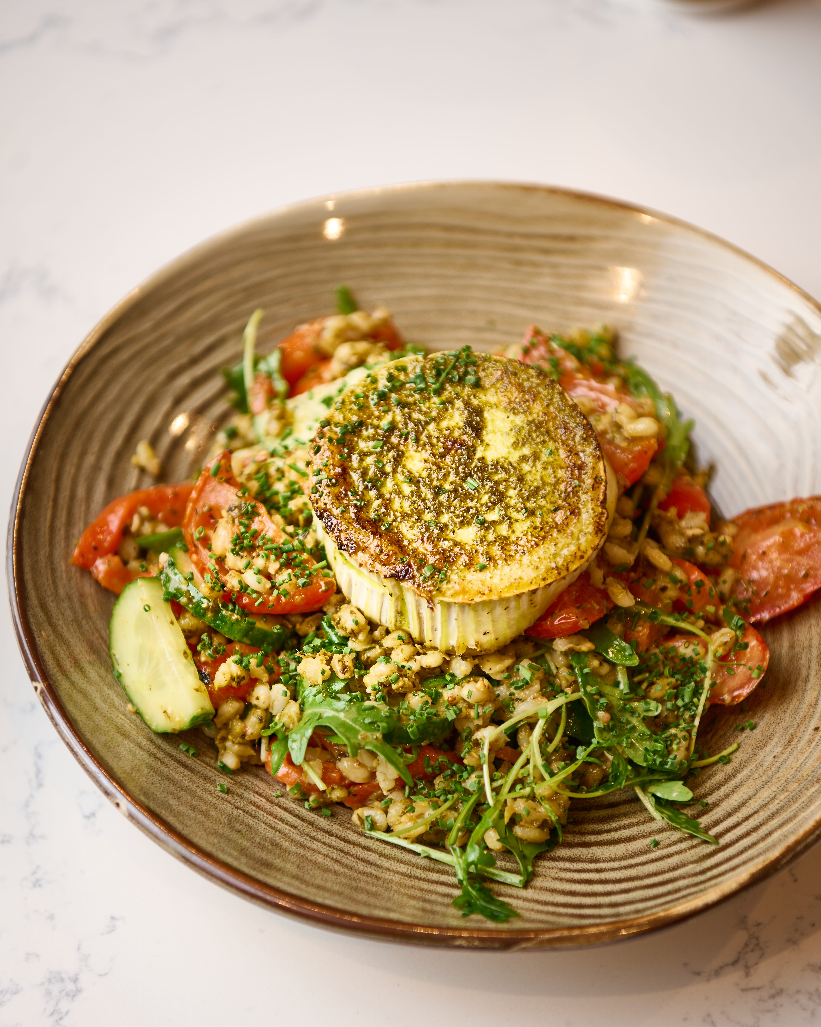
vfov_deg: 24.1
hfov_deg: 19.4
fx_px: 2399
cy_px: 572
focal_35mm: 79
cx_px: 410
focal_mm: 70
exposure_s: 1/200
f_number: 3.2
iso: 80
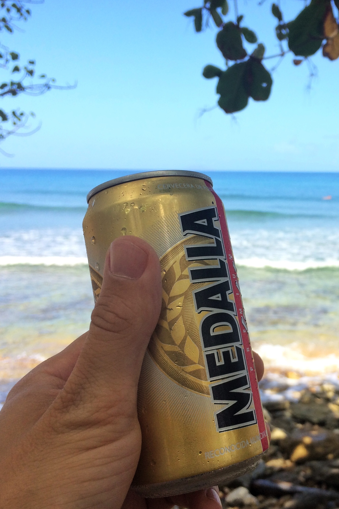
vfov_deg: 47.4
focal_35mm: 41
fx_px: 579
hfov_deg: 31.2
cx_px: 301
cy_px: 251
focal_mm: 4.15
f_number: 2.2
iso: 32
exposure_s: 1/855
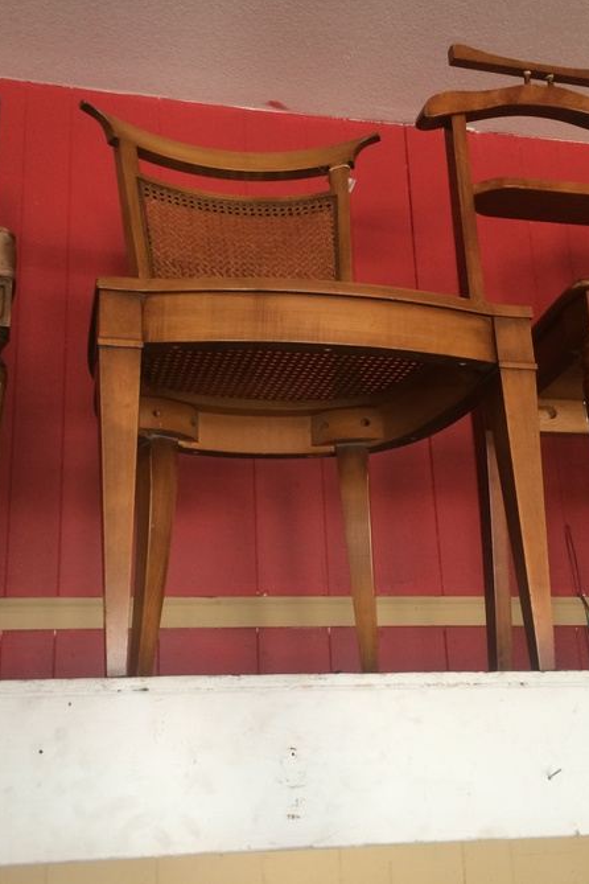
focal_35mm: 42
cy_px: 439
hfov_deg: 31.9
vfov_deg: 46.4
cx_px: 268
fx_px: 1031
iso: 125
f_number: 2.2
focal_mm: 4.12
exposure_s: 1/30
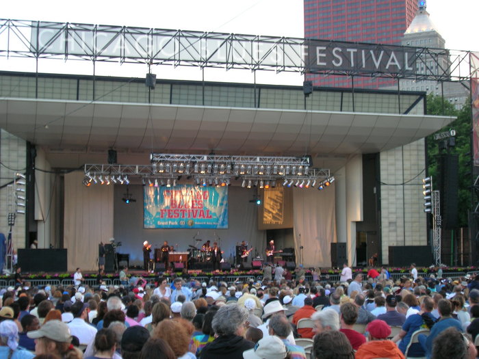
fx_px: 803
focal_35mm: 58
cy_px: 180
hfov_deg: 33.2
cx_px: 240
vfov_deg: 25.2
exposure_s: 1/11.1
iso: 50
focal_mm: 9.7
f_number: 3.5
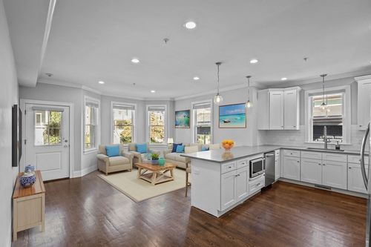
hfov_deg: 96.4
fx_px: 166
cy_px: 124
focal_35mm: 16
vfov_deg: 73.4
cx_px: 186
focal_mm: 16.1
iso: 320
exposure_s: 1/5
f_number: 8
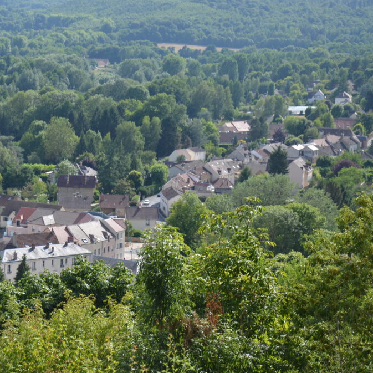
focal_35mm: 120
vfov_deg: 14.5
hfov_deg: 14.5
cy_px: 187
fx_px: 1463
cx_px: 110
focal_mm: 62
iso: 160
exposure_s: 1/250
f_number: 8
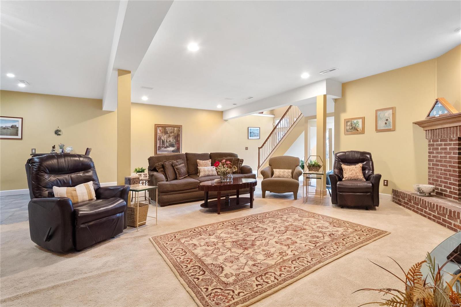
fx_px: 205
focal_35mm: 16
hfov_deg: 96.7
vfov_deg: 73.7
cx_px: 230
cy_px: 154
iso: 800
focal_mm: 8
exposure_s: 1/3
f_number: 6.3
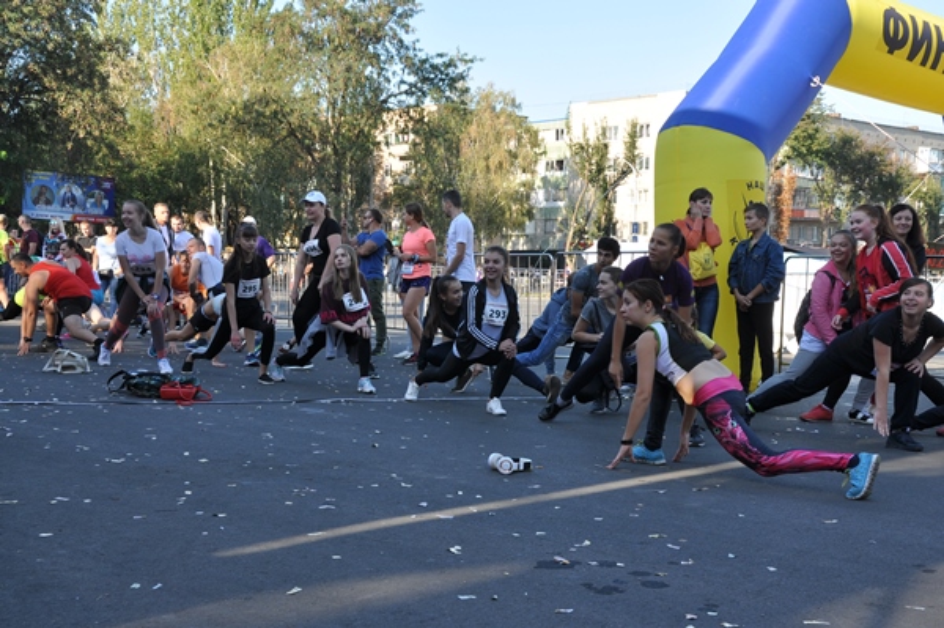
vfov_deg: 29.8
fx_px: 1179
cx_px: 472
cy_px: 314
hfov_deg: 43.6
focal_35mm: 45
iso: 200
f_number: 10
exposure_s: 1/100
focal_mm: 30
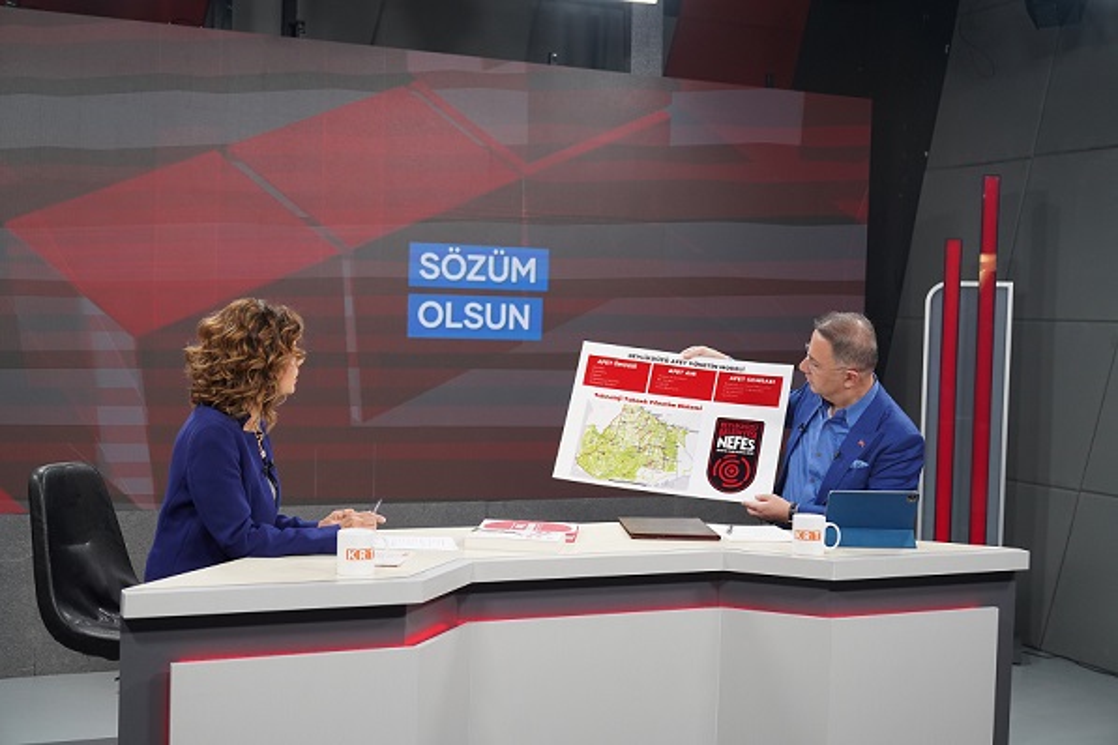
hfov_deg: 42.7
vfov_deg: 29.2
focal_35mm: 46
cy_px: 372
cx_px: 559
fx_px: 1428
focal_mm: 46
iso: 1250
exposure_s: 1/250
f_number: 4
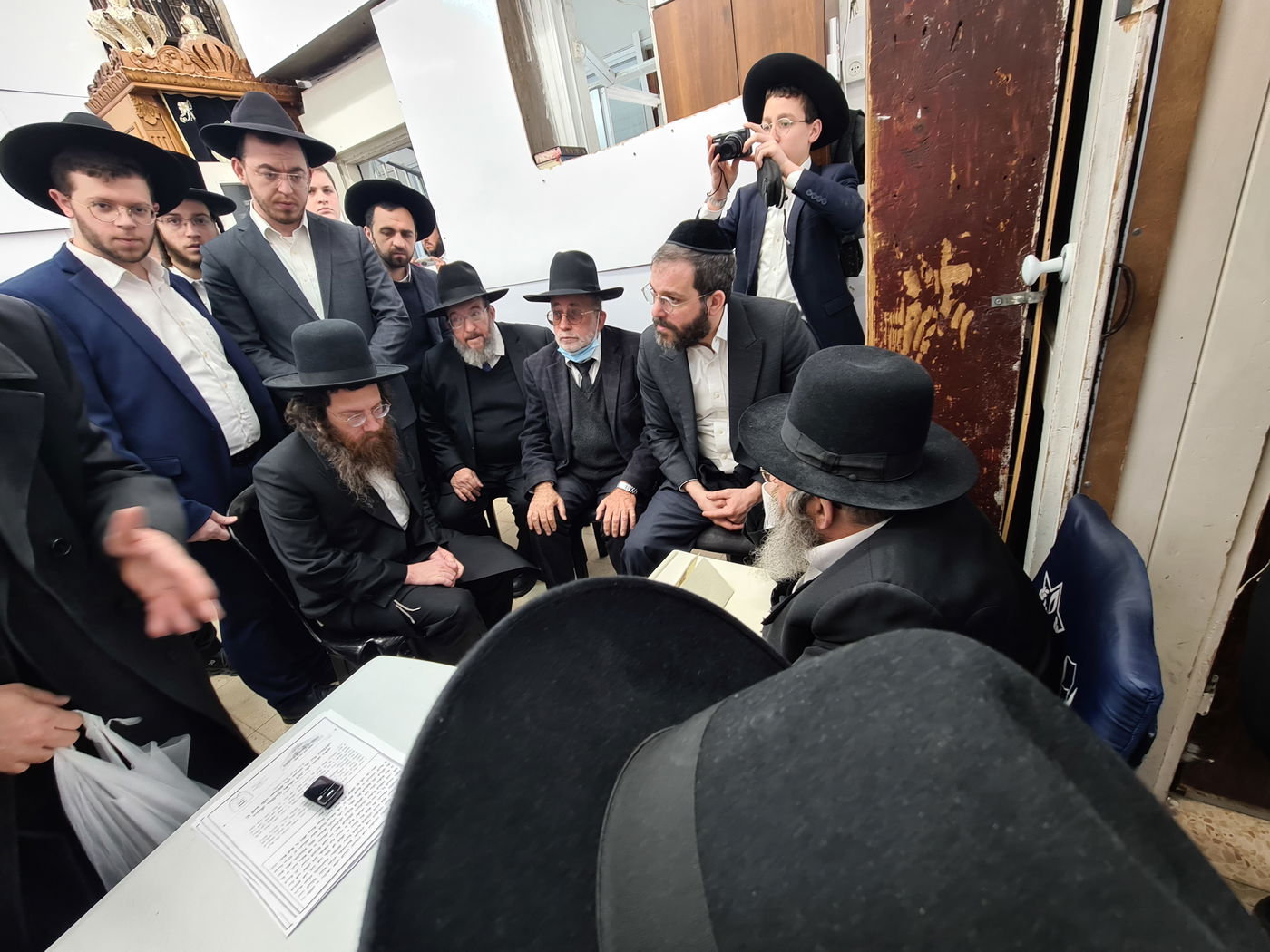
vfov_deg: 89.9
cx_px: 635
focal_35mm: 13
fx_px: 477
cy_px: 476
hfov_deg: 106.2
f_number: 2.2
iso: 64
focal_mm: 2.22
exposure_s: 1/50
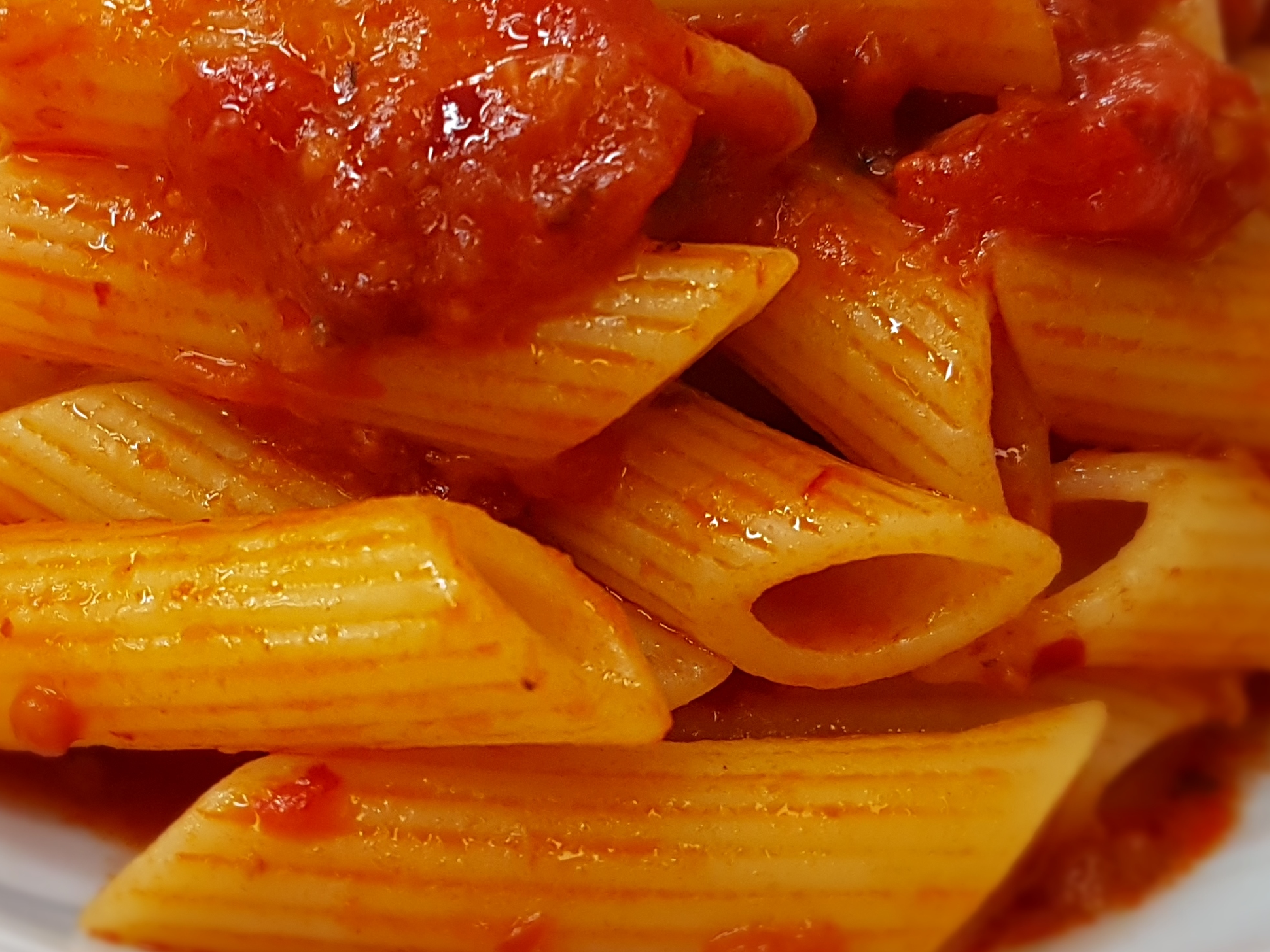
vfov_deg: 26.8
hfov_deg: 35.5
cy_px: 297
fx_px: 1981
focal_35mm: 54
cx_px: 532
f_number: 1.7
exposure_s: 1/50
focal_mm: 4.2
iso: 200
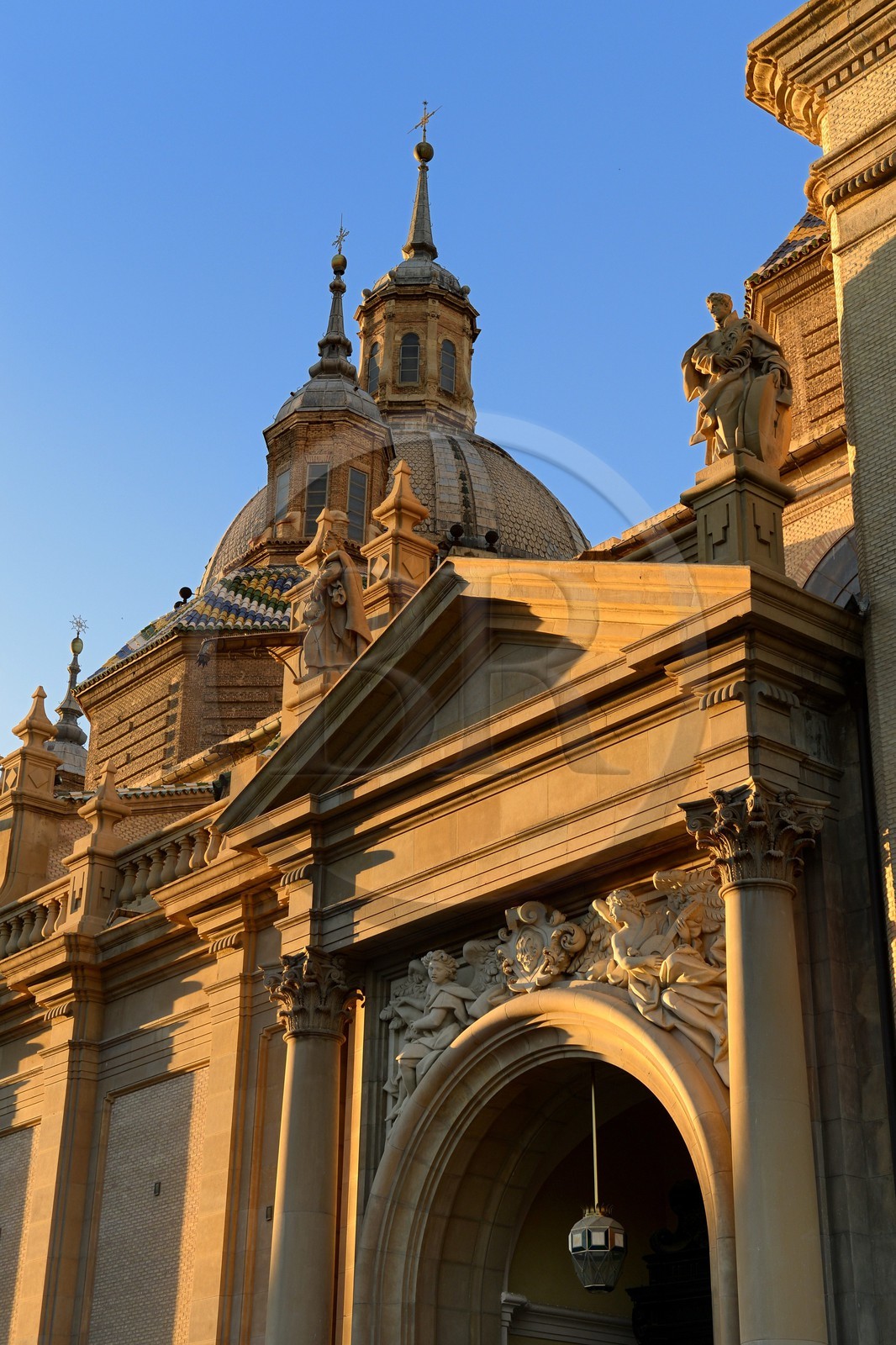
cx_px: 448
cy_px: 672
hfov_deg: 26.0
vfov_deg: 38.2
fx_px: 1942
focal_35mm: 52
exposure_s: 1/125
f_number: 6.3
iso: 200
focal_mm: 52
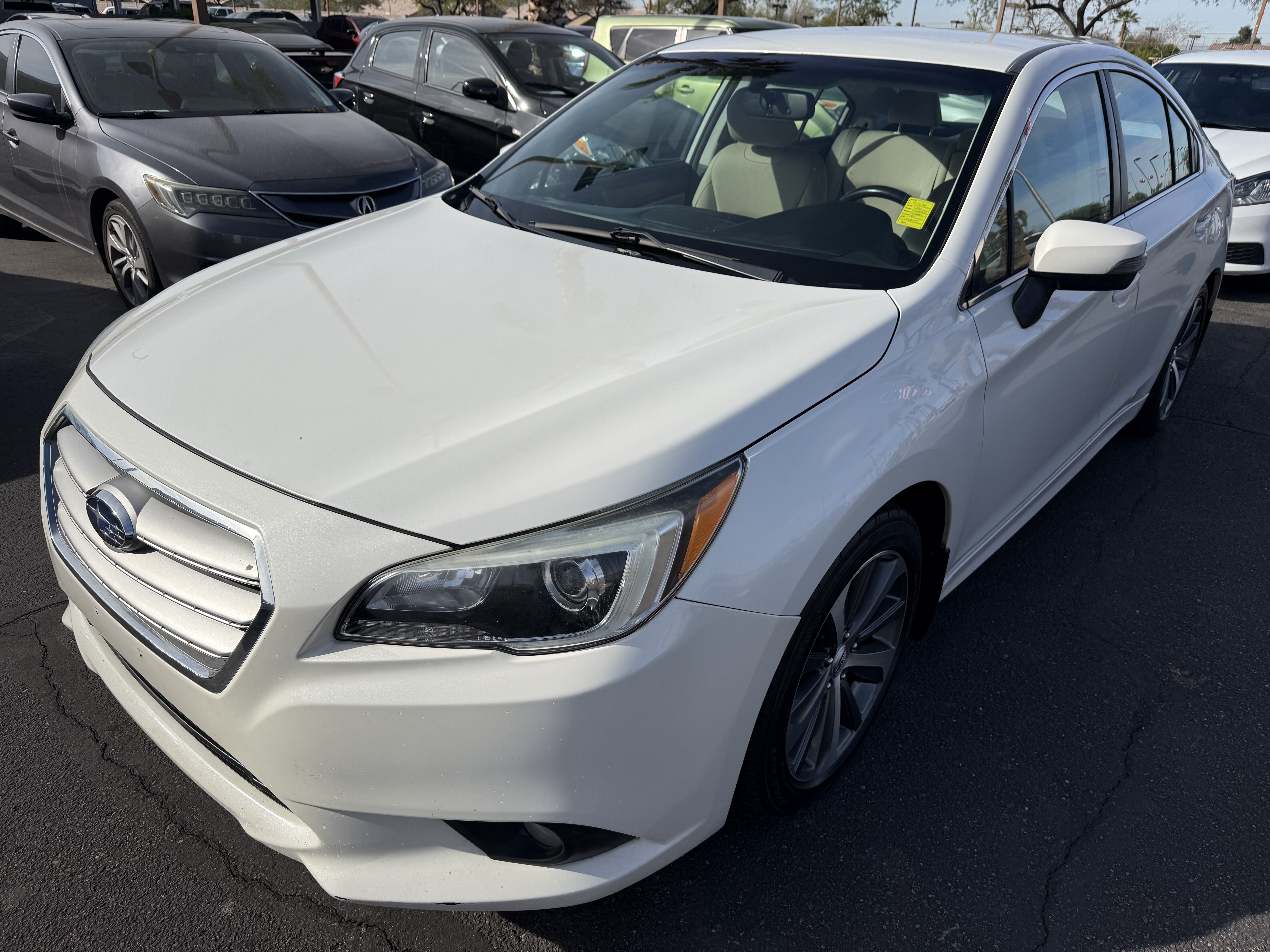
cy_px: 476
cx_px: 635
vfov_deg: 56.8
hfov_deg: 71.6
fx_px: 881
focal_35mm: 24
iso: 80
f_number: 1.78
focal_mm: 6.76
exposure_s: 1/7353
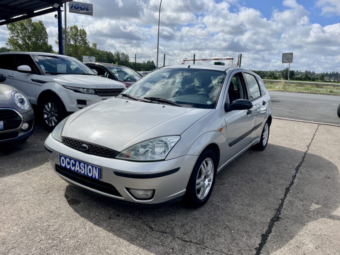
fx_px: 255
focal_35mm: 26
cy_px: 128
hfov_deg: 67.3
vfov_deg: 53.1
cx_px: 170
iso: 32
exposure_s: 1/5556
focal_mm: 4.2
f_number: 1.6
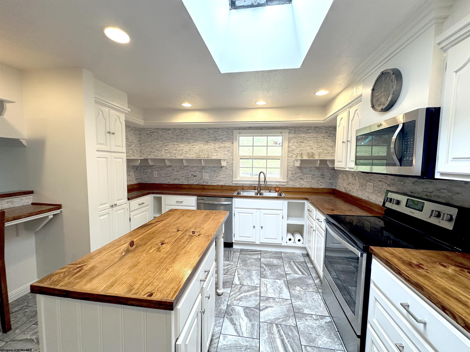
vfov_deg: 85.7
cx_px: 235
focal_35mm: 14
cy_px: 176
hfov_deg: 102.1
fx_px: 190
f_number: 2.2
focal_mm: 2.22
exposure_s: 1/60
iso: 160
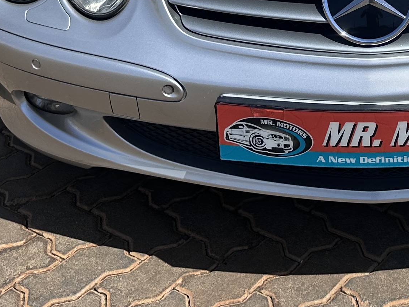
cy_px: -128
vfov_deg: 16.1
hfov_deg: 22.6
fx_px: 1005
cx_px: 353
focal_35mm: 85
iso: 80
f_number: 1.78
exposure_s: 1/6623
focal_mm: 6.86
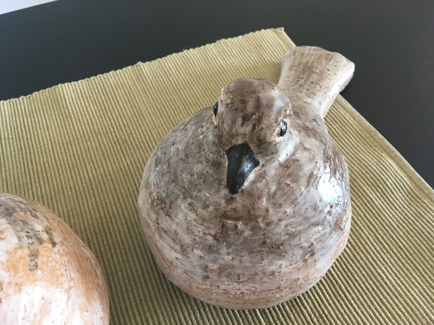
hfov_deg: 61.7
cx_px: 217
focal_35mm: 29
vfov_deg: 48.2
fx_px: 364
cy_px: 162
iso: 100
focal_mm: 4.15
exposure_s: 1/33
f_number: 2.2
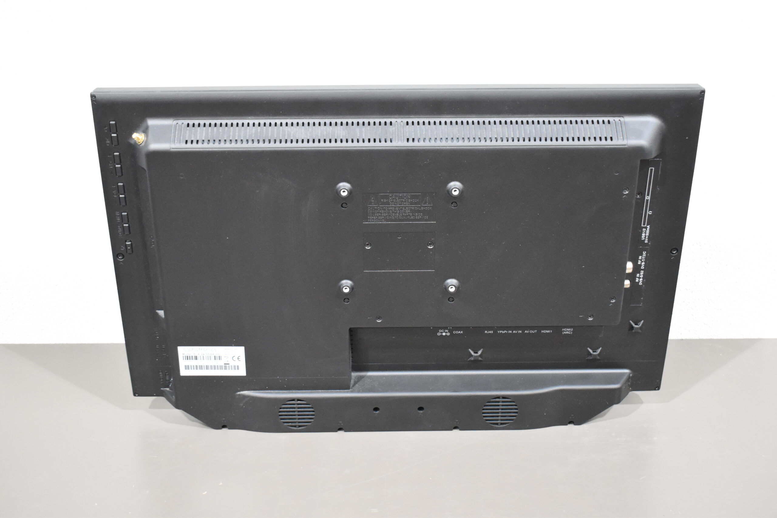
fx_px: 971
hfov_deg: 43.6
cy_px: 259
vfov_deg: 29.9
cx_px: 388
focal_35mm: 45
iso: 4000
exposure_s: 1/125
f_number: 4.2
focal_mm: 30
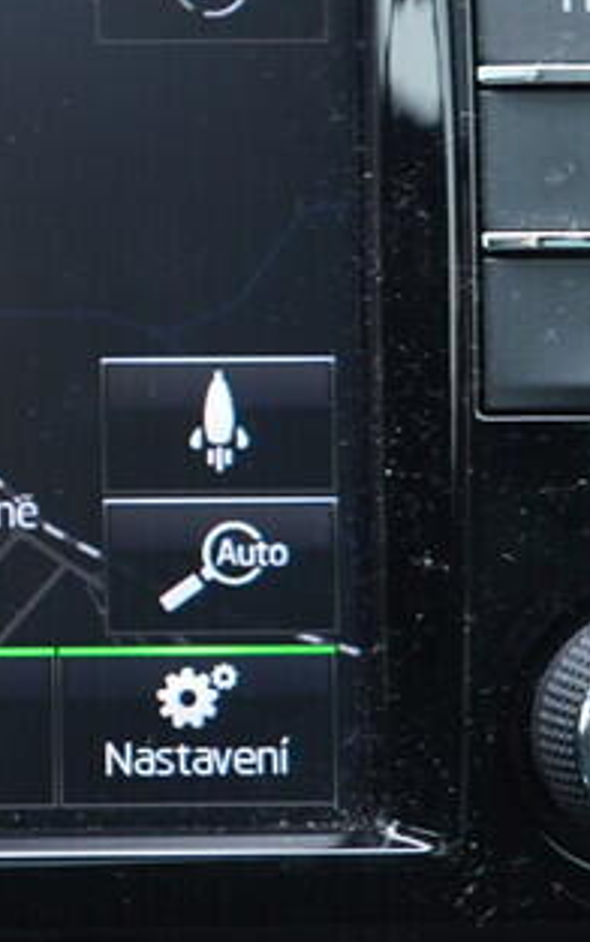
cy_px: 269
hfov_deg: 10.1
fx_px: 3083
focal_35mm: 120
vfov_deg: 17.3
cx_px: -587
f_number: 2.8
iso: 500
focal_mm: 24
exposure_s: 1/40
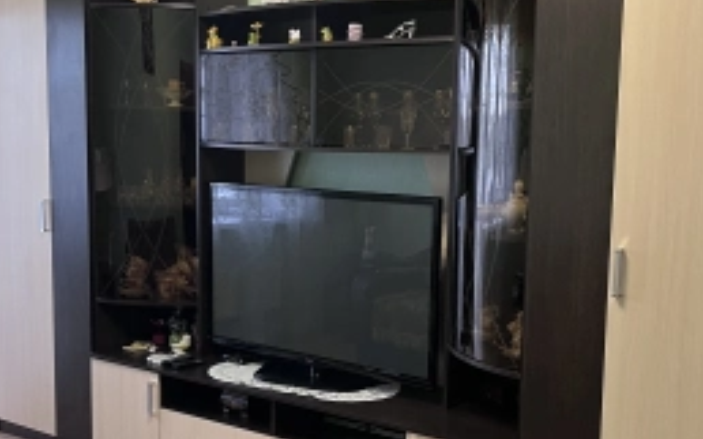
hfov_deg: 40.3
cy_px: 273
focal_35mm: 50
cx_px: 337
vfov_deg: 25.7
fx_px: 958
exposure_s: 1/50
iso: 200
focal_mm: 5.1
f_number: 1.6
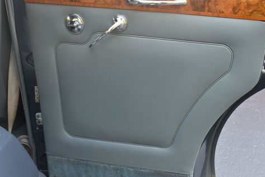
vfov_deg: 22.3
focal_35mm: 61
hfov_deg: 32.8
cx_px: 157
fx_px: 450
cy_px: 88
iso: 800
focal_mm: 30
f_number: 5.6
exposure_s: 1/125
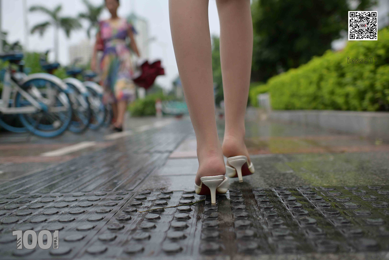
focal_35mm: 35
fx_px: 378
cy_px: 130
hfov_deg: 54.4
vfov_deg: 37.9
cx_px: 194
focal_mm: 35
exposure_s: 1/200
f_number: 2.2
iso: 180
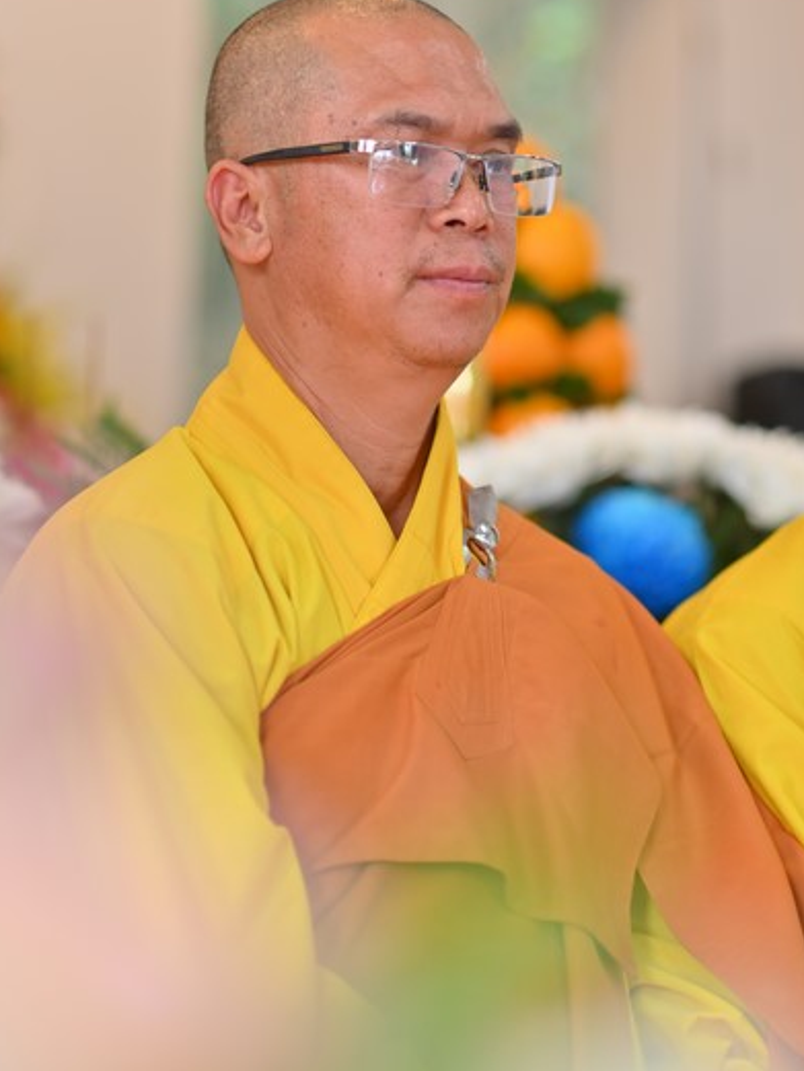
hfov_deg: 14.5
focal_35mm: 102
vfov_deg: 19.3
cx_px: 369
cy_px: 506
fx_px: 3157
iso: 125
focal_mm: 85
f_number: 2.5
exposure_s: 1/100
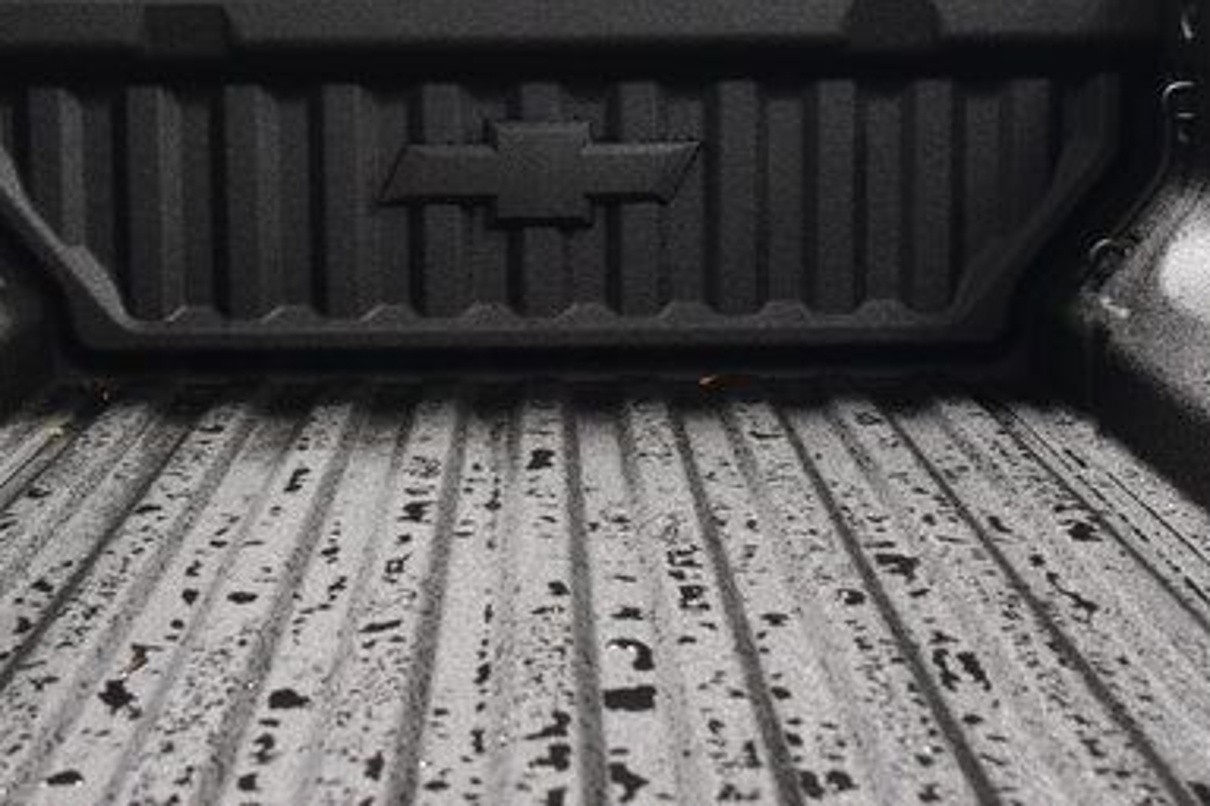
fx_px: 2017
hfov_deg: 33.4
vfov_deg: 22.3
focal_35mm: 60
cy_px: 165
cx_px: 548
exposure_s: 1/60
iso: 1600
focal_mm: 24
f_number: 3.5
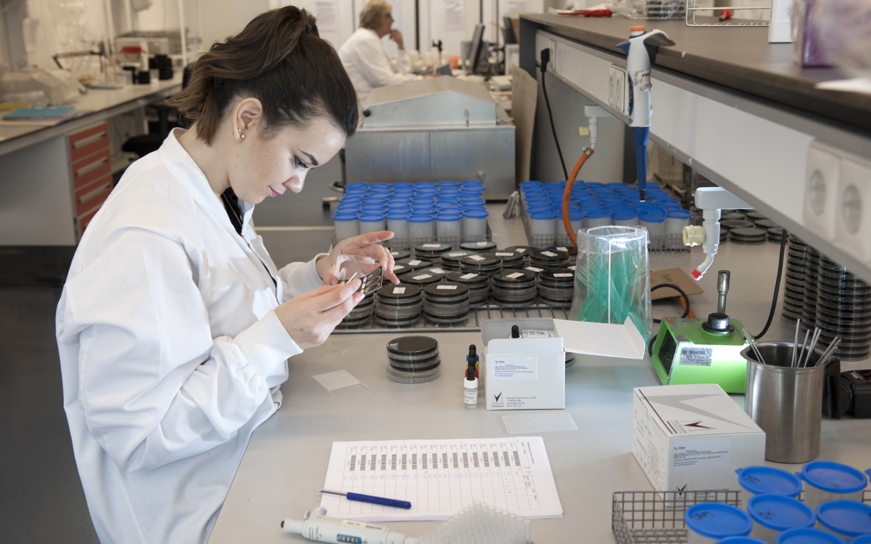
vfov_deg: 30.5
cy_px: 253
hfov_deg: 47.2
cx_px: 427
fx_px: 997
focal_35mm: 42
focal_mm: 40
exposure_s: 1/50
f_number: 5
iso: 400
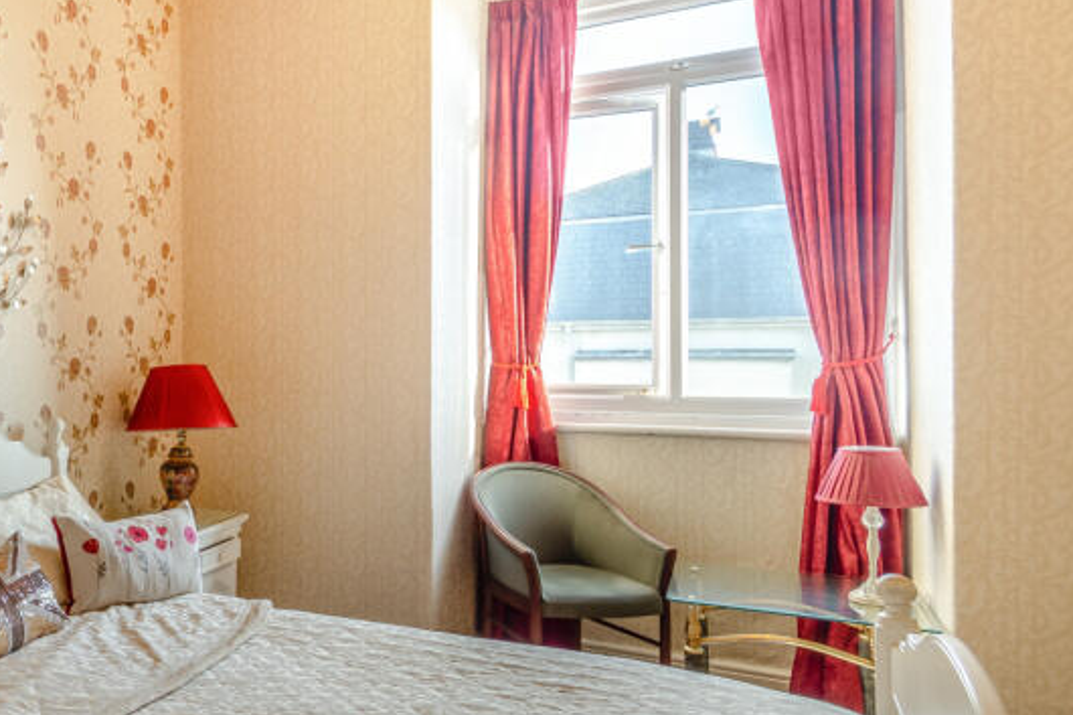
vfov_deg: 44.9
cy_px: 325
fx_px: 864
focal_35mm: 29
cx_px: 73
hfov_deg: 54.0
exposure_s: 1/40
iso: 100
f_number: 7.1
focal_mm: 10
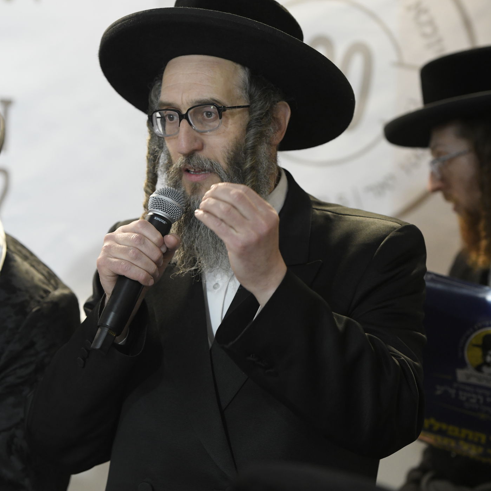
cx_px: 246
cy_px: 236
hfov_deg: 11.2
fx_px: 2503
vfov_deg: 11.2
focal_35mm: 156
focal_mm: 122
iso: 3200
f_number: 3.5
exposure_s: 1/200
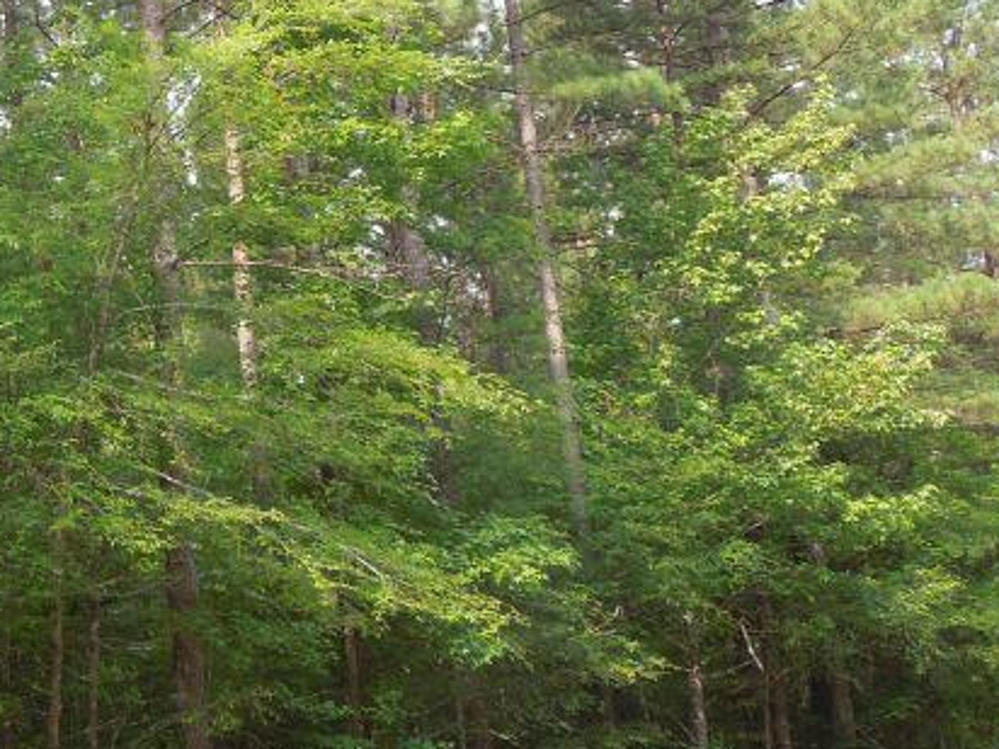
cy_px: 104
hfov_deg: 23.6
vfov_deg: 18.9
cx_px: -133
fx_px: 2222
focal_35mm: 77
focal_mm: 5.6
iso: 100
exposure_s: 1/160
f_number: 3.6
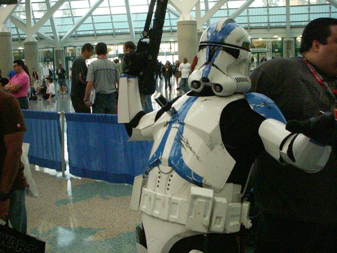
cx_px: 168
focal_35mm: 38
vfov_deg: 37.7
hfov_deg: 49.0
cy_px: 126
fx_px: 370
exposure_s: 1/125
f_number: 3.3
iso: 1250
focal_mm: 6.3
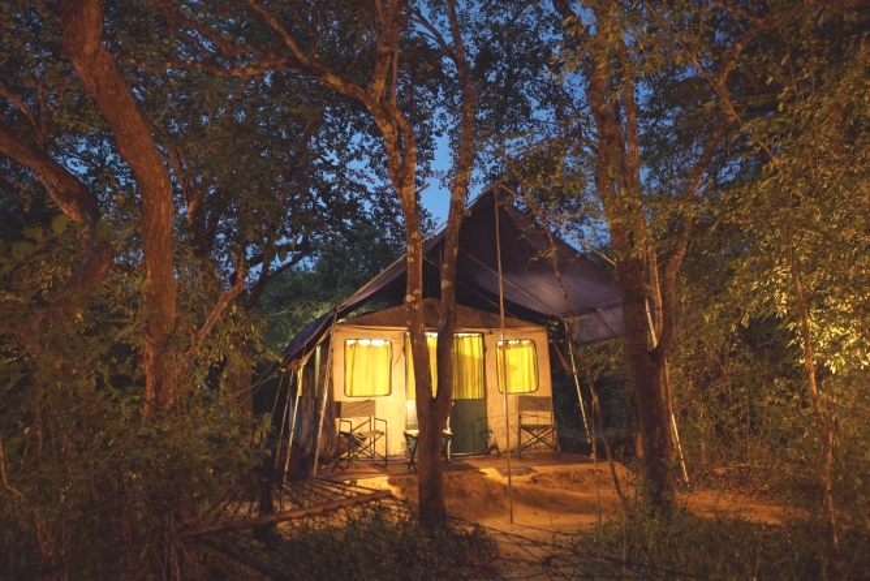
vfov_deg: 45.0
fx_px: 701
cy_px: 290
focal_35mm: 29
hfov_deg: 63.6
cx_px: 435
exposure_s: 10
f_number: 2.8
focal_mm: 29
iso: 1000
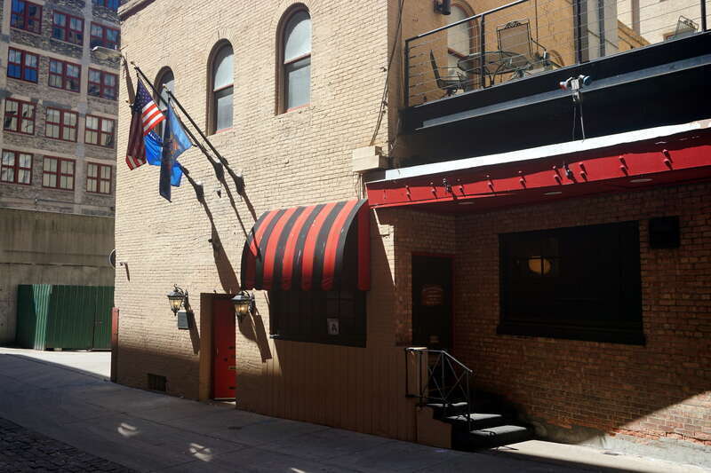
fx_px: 622
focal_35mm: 32
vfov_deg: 41.7
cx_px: 356
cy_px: 236
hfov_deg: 59.5
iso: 100
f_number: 5.6
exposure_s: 1/200
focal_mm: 21
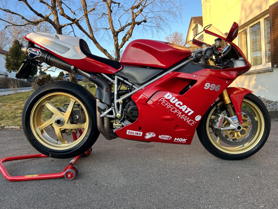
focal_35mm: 26
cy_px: 104
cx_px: 139
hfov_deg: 67.3
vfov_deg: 53.1
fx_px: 209
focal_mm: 5.7
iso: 40
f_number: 1.5
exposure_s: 1/175
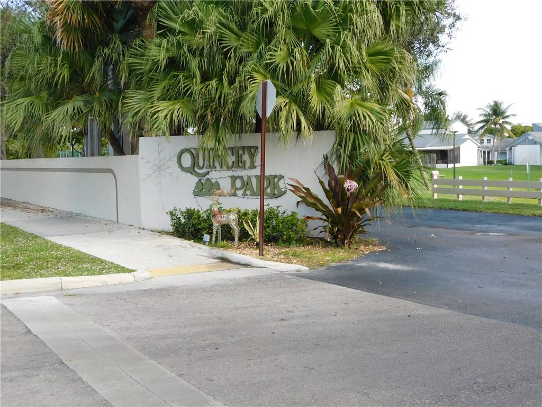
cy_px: 204
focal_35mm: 45
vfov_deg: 32.2
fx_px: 705
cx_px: 271
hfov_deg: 42.1
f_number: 3.7
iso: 125
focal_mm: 8
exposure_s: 1/250
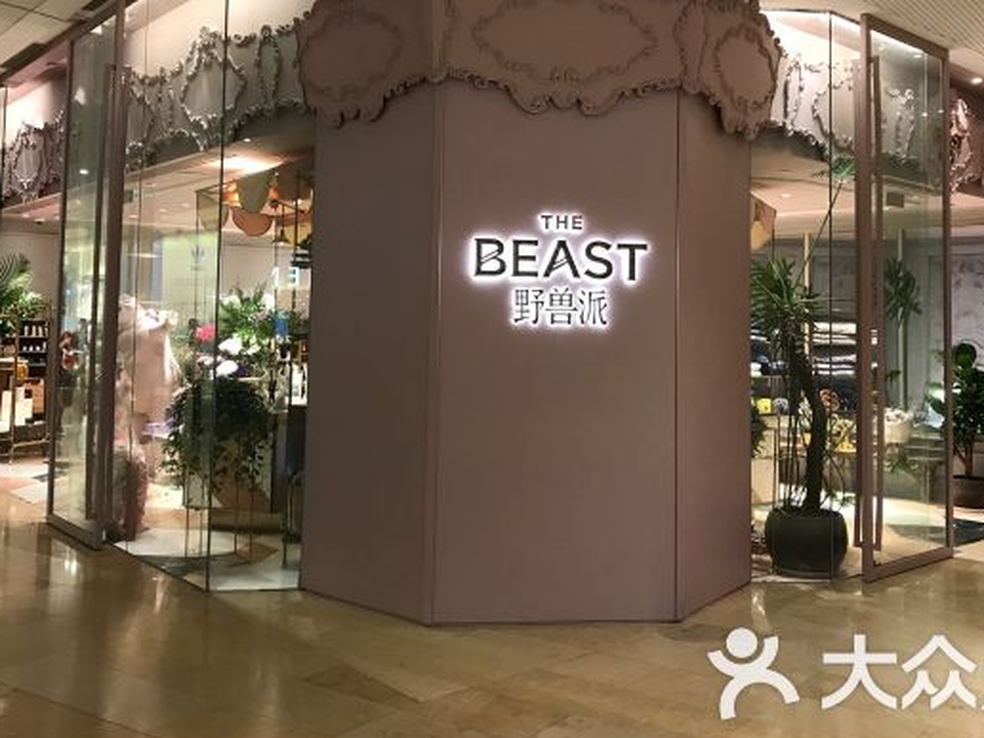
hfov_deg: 49.0
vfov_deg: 37.5
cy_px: 272
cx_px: 519
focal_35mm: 38
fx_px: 1080
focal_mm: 3.99
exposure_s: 1/17
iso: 40
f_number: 1.8
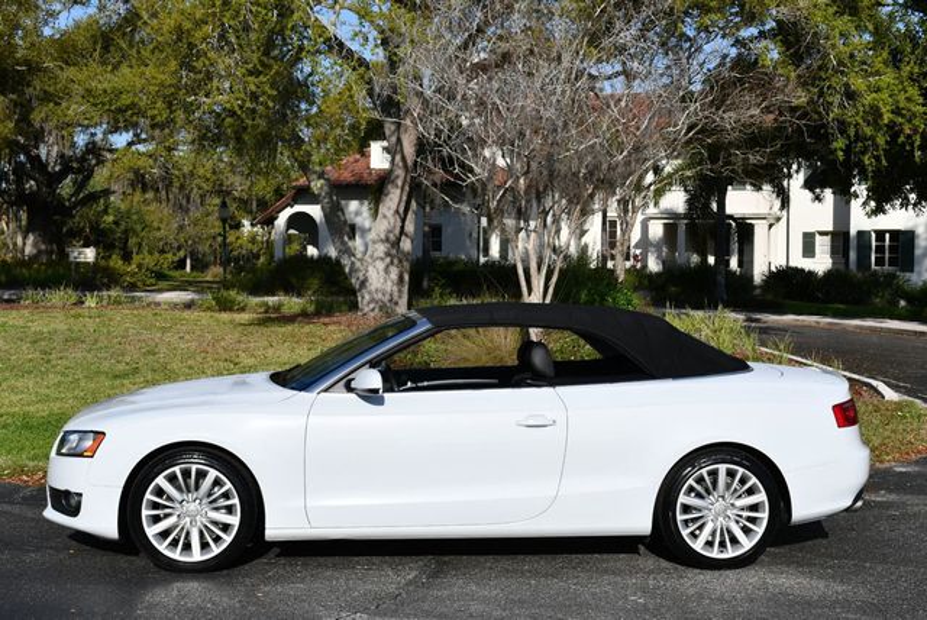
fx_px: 1237
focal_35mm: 48
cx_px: 464
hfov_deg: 41.1
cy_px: 310
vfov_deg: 28.1
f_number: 9
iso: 100
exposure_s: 1/320
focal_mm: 24
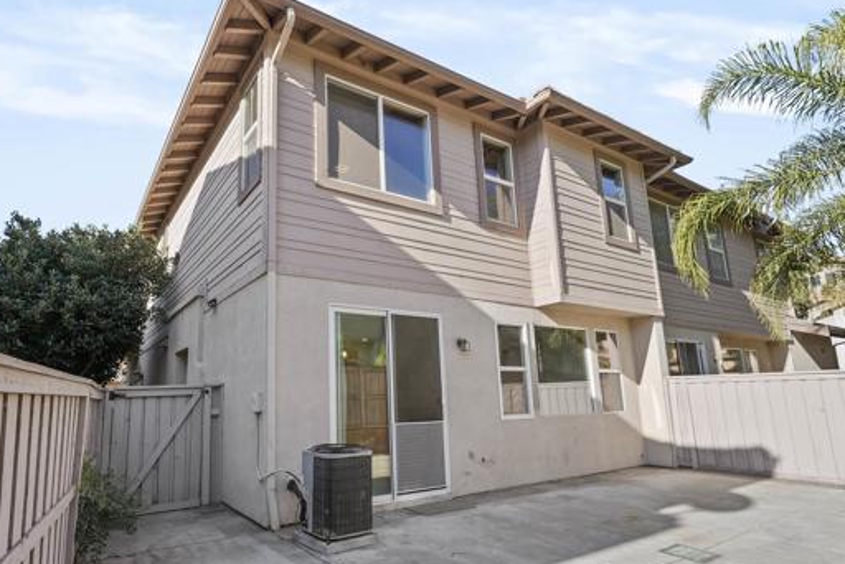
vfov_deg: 61.8
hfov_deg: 83.1
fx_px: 470
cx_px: 347
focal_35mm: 20
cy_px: 317
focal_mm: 16
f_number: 5
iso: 100
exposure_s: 1/125
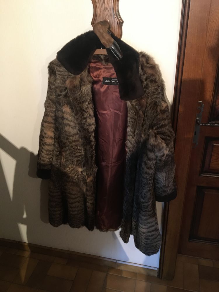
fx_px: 245
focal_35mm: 29
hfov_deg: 48.2
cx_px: 110
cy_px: 146
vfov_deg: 61.7
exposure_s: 1/17
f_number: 2.2
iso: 200
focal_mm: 4.15
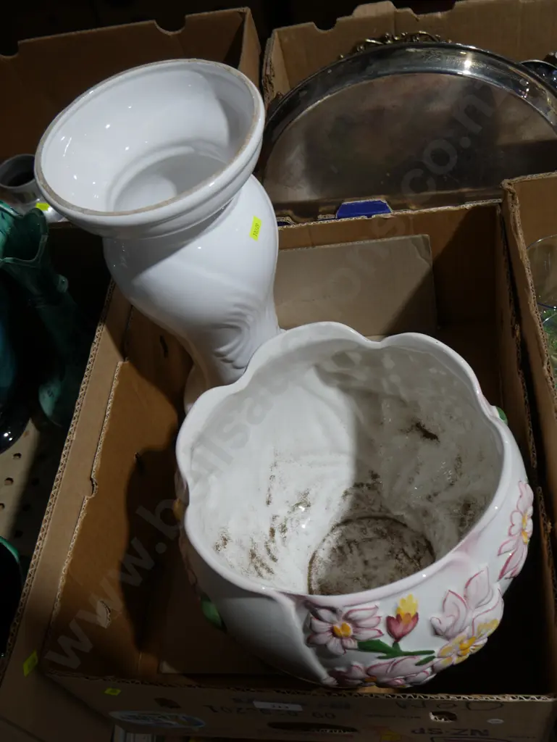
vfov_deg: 51.3
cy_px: 371
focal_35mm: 36
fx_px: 772
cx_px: 278
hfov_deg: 39.7
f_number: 4
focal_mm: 18
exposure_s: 1/60
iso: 200
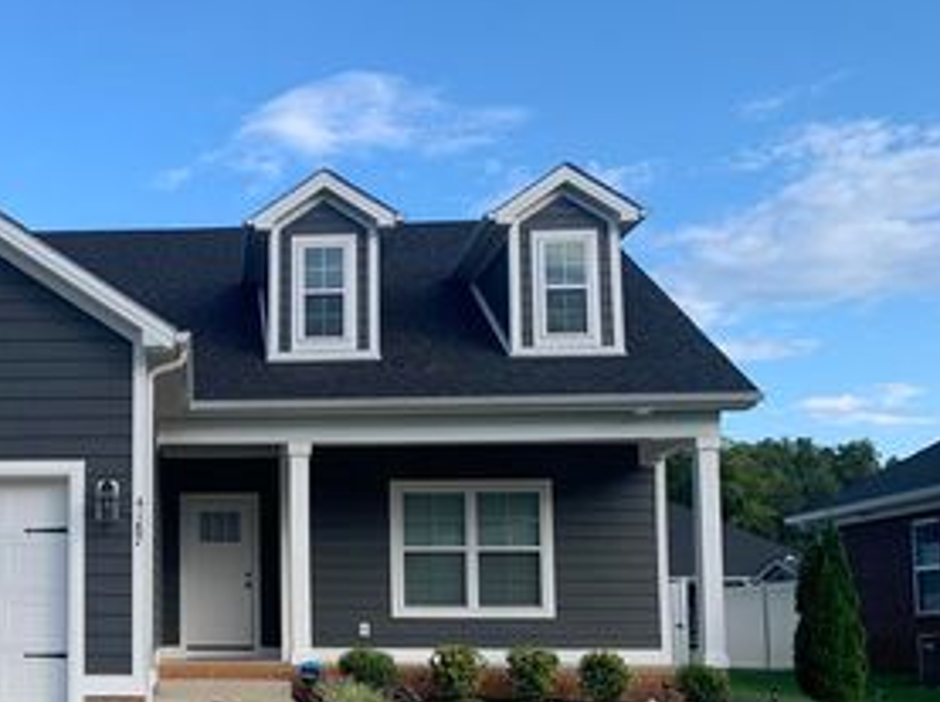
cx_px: 112
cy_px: 531
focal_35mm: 47
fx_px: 1275
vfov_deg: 30.3
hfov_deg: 38.0
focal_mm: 4.25
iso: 25
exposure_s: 1/664
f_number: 1.8
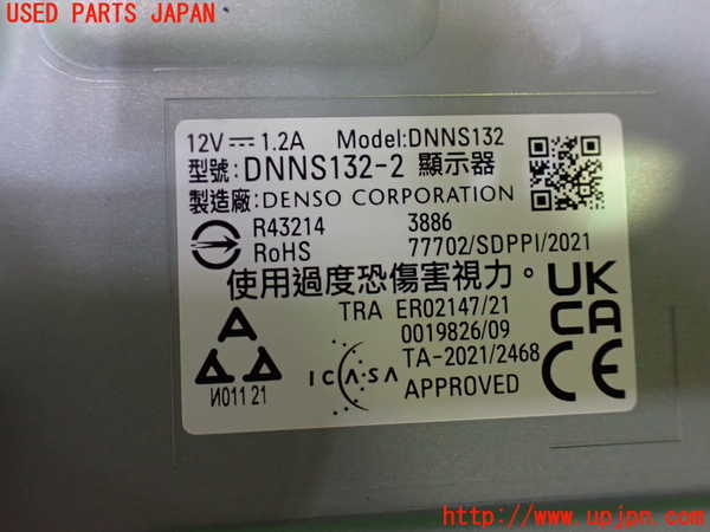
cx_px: 355
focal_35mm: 30
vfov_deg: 46.8
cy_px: 266
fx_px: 615
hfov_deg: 60.0
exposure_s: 1/40
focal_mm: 5.4
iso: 800
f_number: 2.3
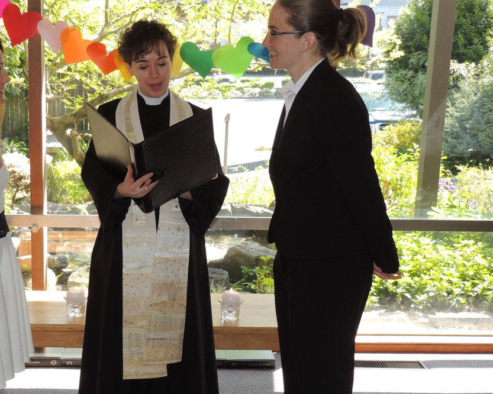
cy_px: 266
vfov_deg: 25.2
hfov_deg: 31.0
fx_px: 875
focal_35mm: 60
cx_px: 136
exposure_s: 1/100
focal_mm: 7.1
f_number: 3.3
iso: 100
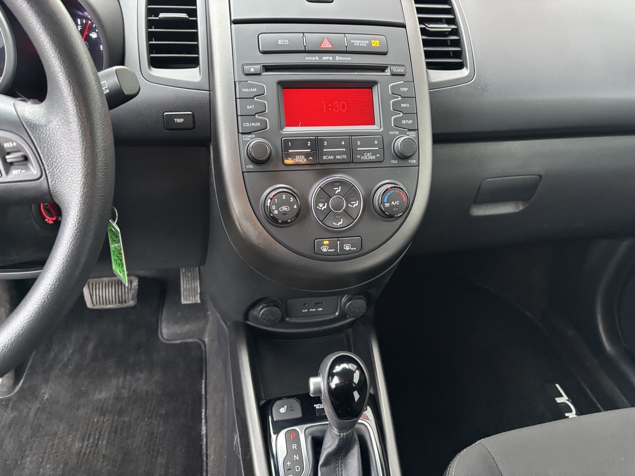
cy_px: 238
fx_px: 477
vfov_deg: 53.1
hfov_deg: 67.3
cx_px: 318
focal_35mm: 26
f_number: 1.6
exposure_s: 1/37
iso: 640
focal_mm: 5.96
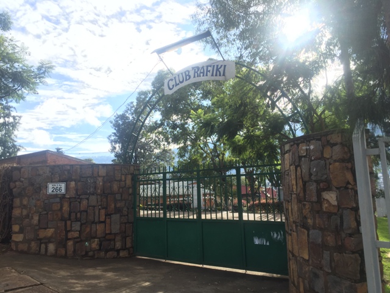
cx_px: 195
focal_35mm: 29
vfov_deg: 48.2
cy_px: 146
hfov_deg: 61.7
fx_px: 327
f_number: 2.2
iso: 32
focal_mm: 4.15
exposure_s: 1/920
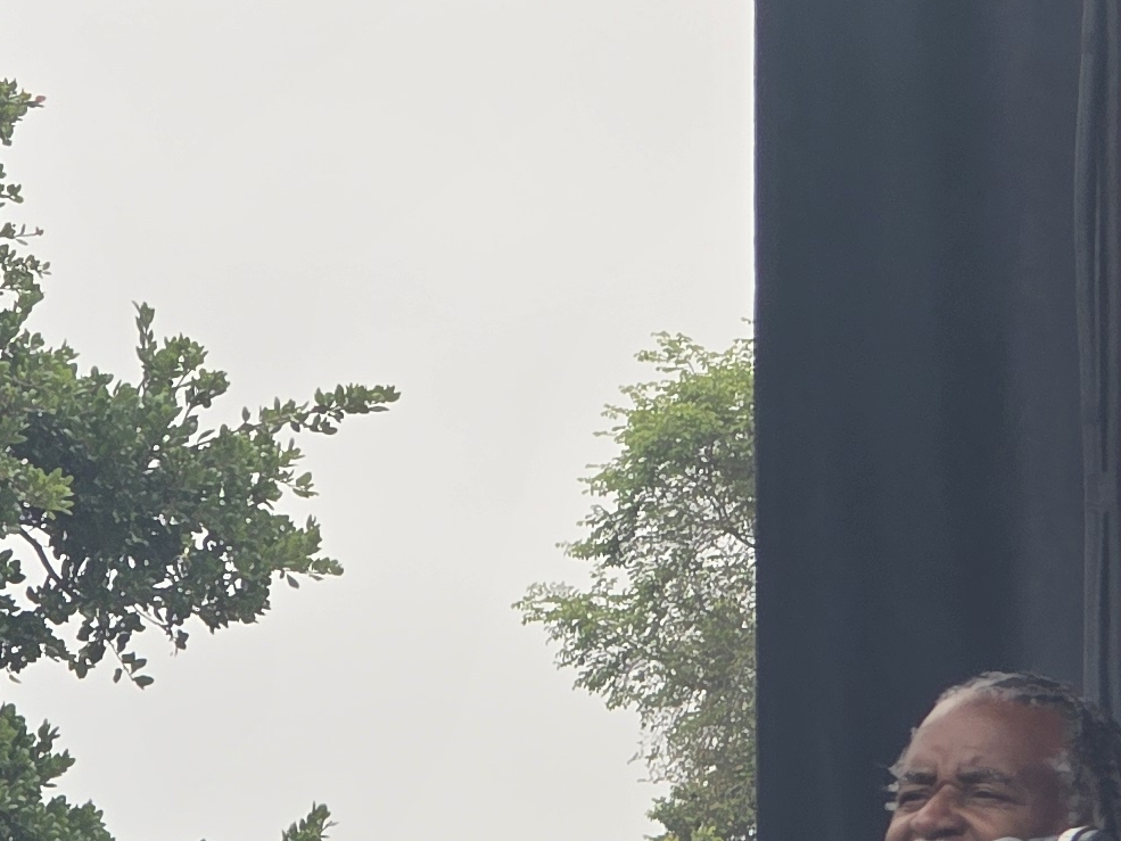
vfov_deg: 3.2
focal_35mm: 467
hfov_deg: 4.2
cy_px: 494
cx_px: 444
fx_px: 15125
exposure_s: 1/375
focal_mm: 18.6
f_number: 3.4
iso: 64
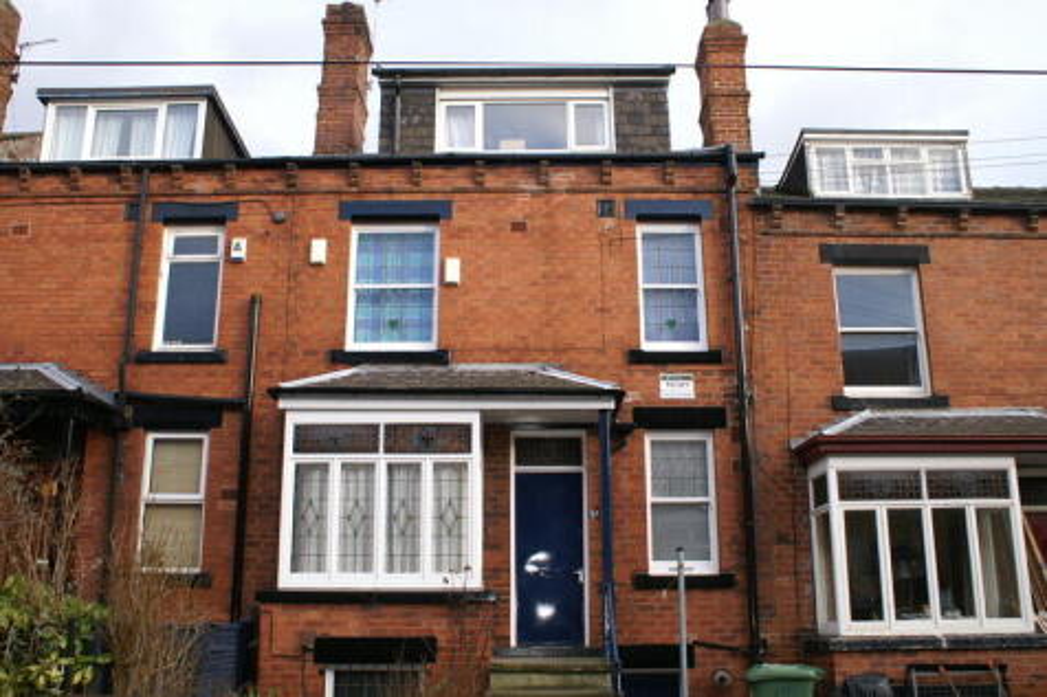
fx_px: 959
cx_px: 524
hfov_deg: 57.2
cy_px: 348
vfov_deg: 39.9
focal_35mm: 33
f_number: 4.5
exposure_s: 1/125
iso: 100
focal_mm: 22
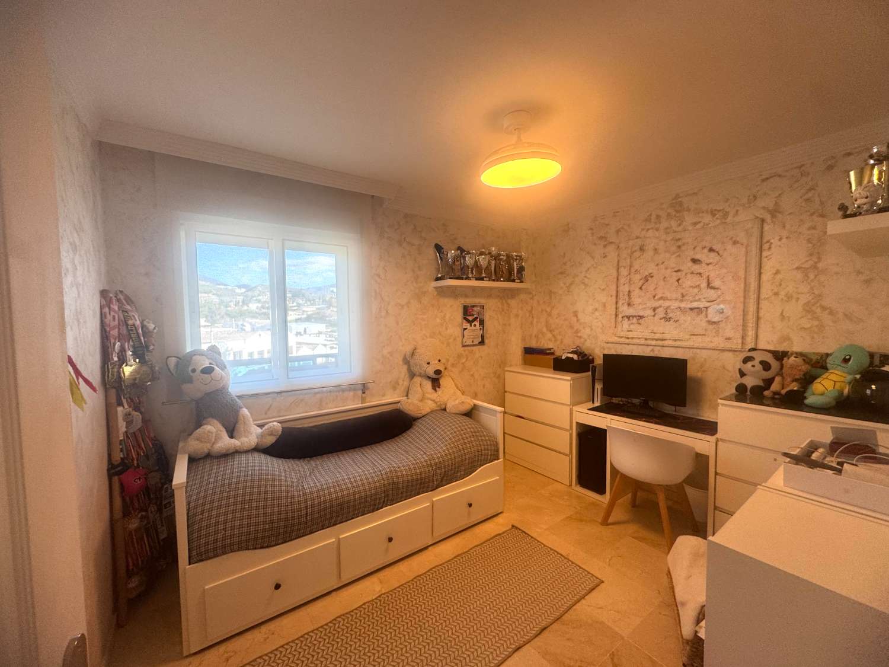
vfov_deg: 85.7
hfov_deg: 102.1
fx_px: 360
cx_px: 444
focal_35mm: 14
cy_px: 334
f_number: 2.2
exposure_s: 1/99
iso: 100
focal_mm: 2.22
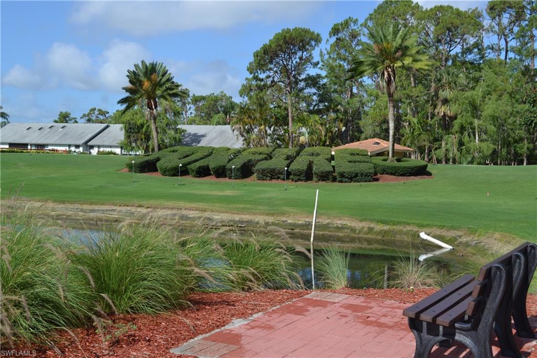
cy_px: 179
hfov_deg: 41.1
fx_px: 716
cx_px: 268
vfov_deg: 28.1
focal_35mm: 48
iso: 100
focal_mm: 32
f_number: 8
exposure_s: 1/250
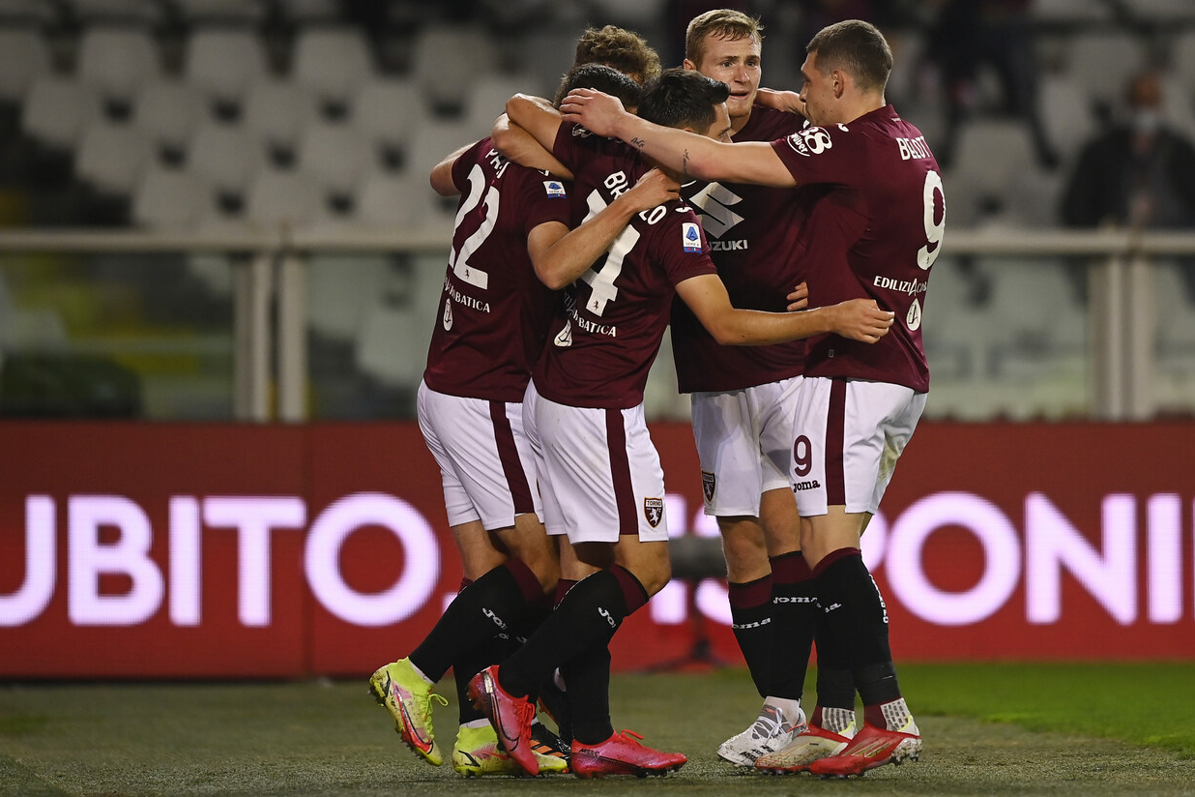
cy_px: 351
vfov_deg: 3.0
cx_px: 641
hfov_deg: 4.6
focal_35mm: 453
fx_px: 15036
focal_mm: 400
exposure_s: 1/1000
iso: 1600
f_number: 3.2
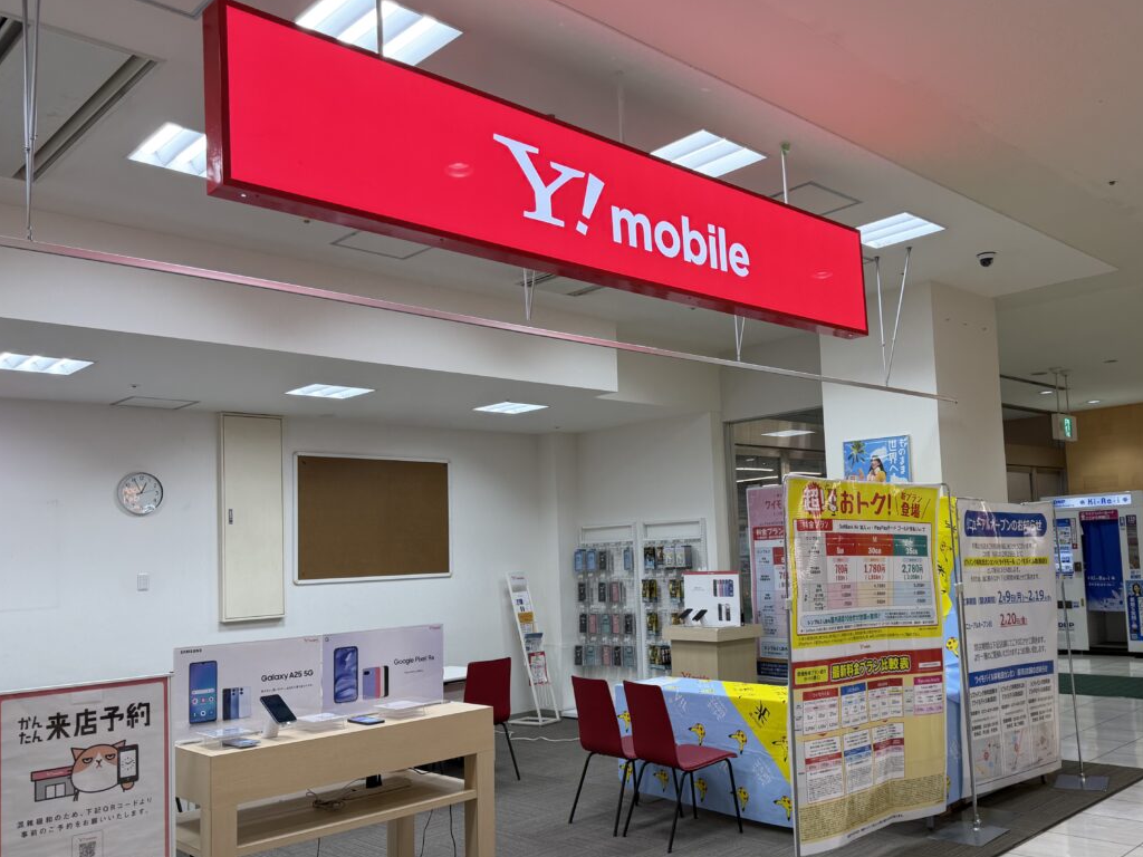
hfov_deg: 59.8
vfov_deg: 46.7
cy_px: 472
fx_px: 991
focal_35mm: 30
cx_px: 636
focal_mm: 6.76
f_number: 1.78
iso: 64
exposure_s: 1/203
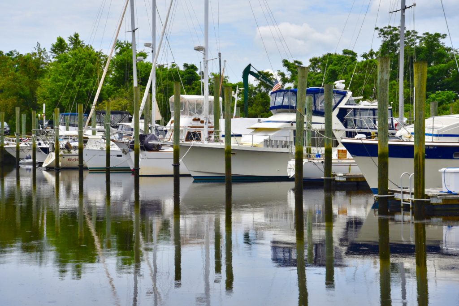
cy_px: 153
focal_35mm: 85
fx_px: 1084
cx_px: 230
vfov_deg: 16.1
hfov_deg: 23.9
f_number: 10
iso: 200
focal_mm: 85
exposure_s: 1/400
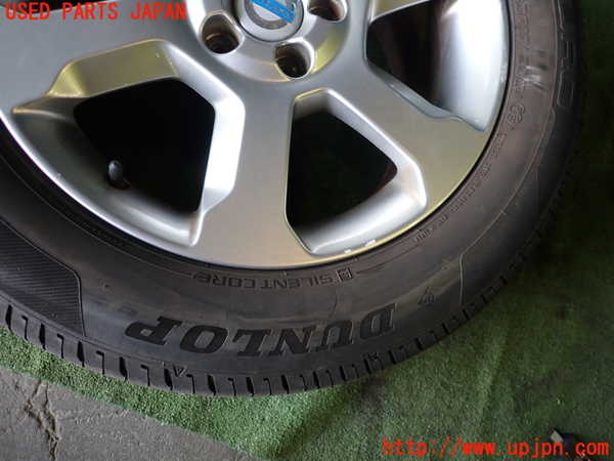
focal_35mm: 25
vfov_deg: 54.9
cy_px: 230
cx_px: 307
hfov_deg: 69.4
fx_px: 443
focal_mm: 4.5
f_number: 2
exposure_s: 1/40
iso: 200
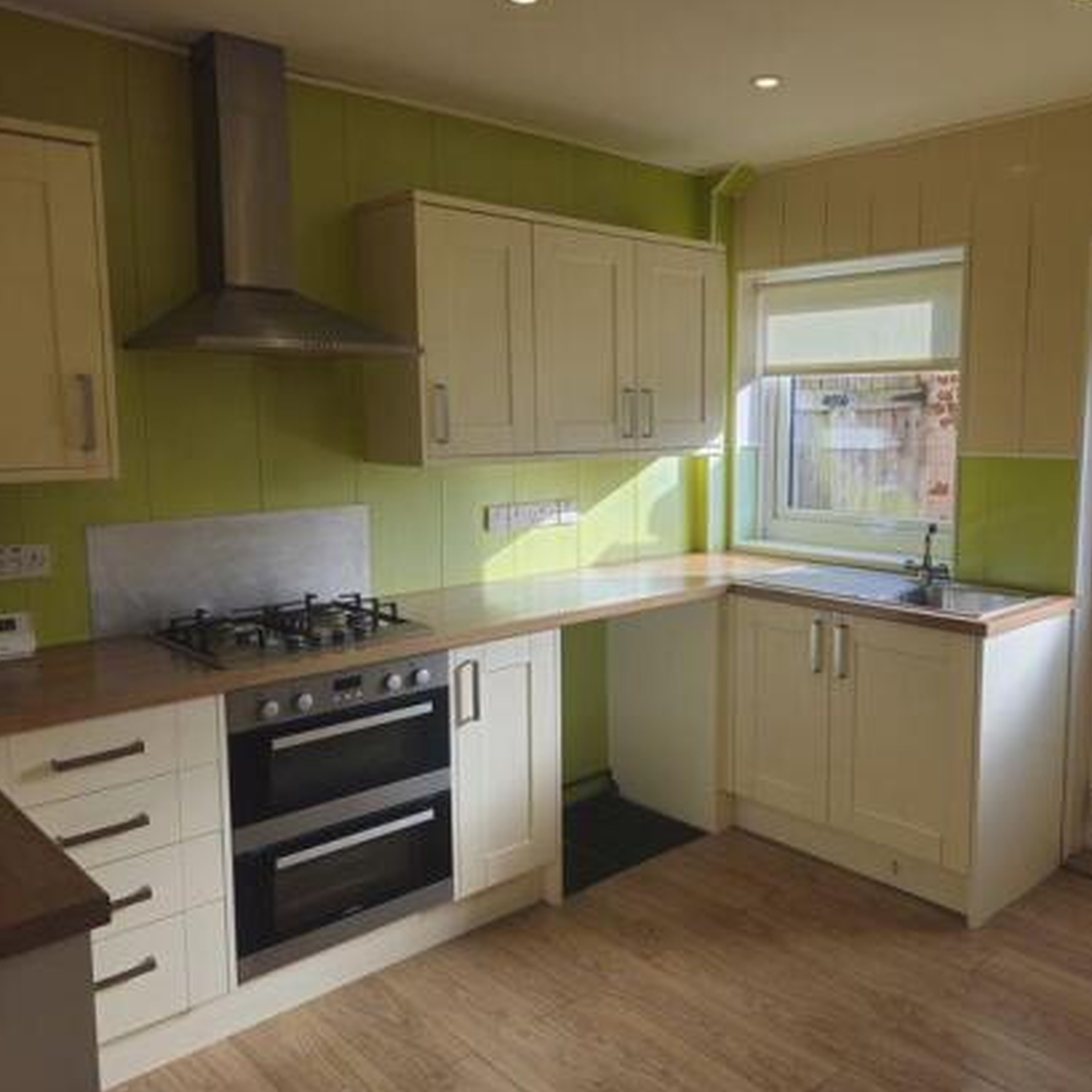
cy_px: 530
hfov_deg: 55.3
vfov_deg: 55.6
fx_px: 1035
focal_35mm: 29
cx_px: 650
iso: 16
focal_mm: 6.3
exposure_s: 1/100
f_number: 1.7
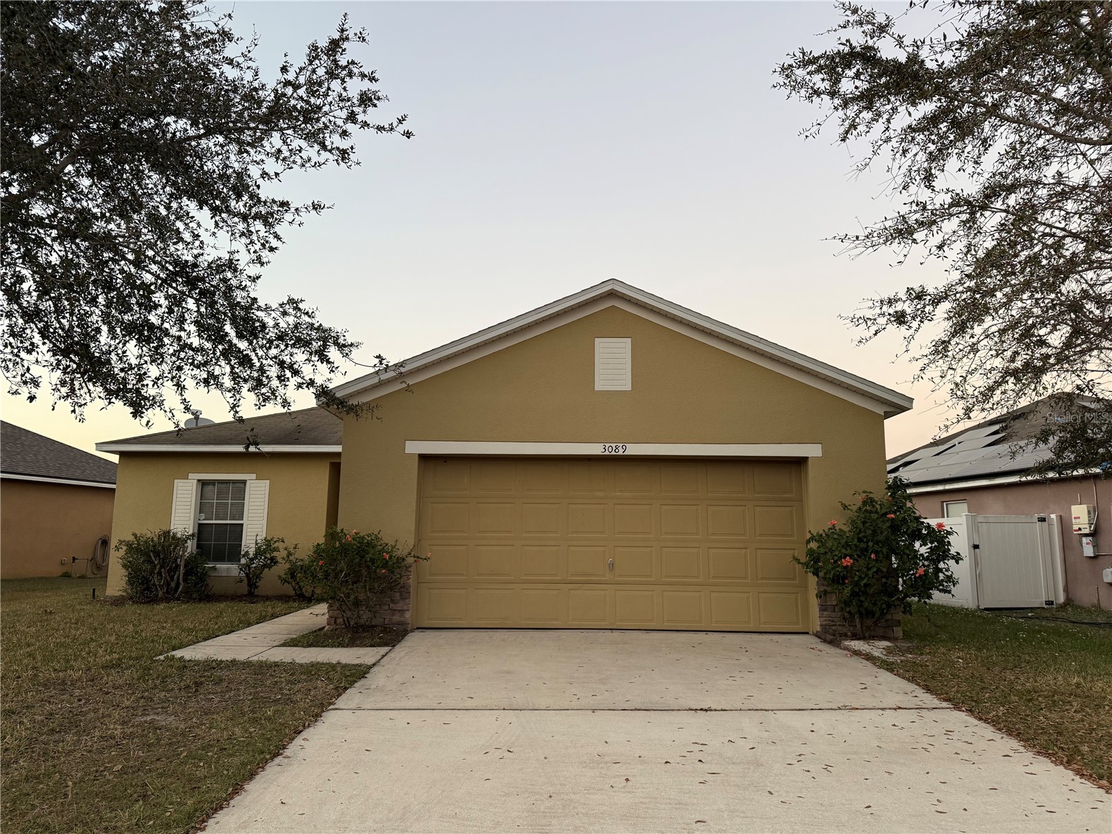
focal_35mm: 24
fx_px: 771
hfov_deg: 71.6
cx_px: 556
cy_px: 417
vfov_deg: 56.8
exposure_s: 1/121
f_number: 1.78
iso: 160
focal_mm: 6.76
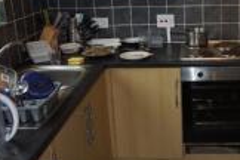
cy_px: 57
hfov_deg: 36.7
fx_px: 353
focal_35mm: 53
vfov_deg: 25.4
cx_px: 178
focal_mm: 12
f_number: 4.5
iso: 800
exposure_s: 1/160
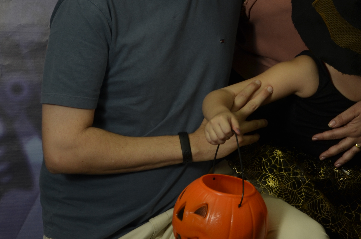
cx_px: 238
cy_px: 2
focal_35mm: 216
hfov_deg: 9.5
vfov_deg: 6.3
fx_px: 2161
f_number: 5.3
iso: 200
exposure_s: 1/80
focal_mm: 66
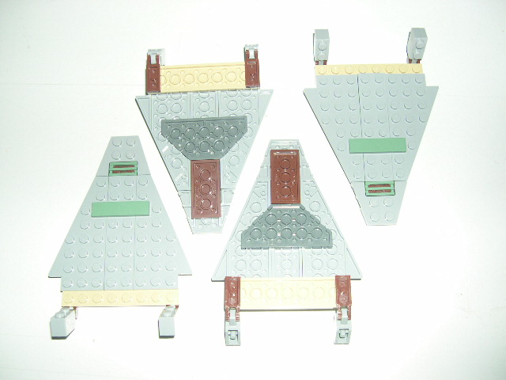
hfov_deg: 49.0
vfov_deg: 37.7
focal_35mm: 38
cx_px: 253
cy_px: 190
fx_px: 555
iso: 100
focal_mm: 8
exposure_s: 1/60
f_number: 2.8
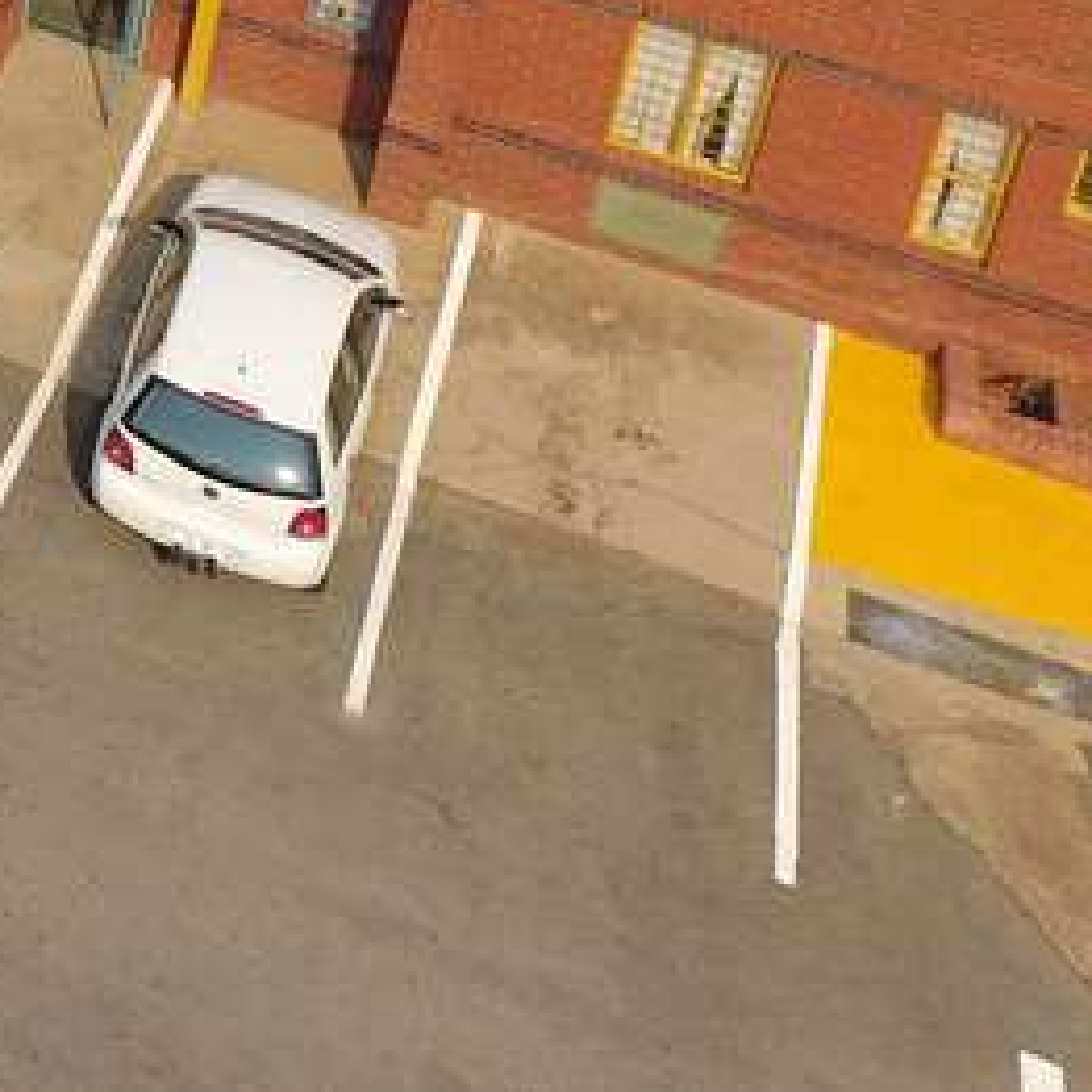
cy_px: -775
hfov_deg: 17.8
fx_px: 2891
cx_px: -796
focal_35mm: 81
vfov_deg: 17.8
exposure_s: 1/825
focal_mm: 3.61
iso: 100
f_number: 2.8
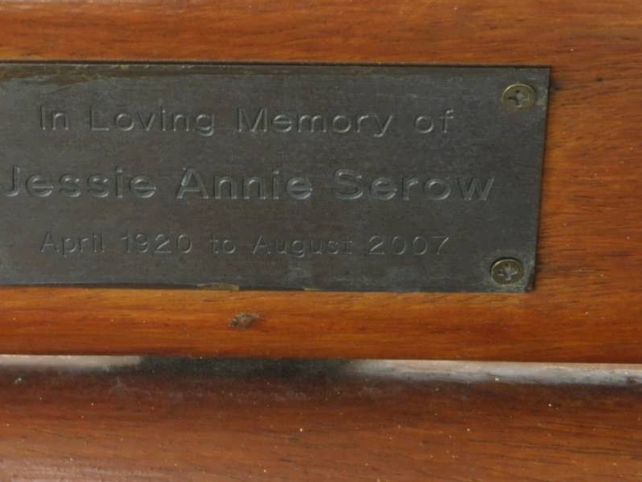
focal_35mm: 159
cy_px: 210
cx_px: 270
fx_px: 2949
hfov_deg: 12.4
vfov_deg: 9.3
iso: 200
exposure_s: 1/60
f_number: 4.7
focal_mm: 19
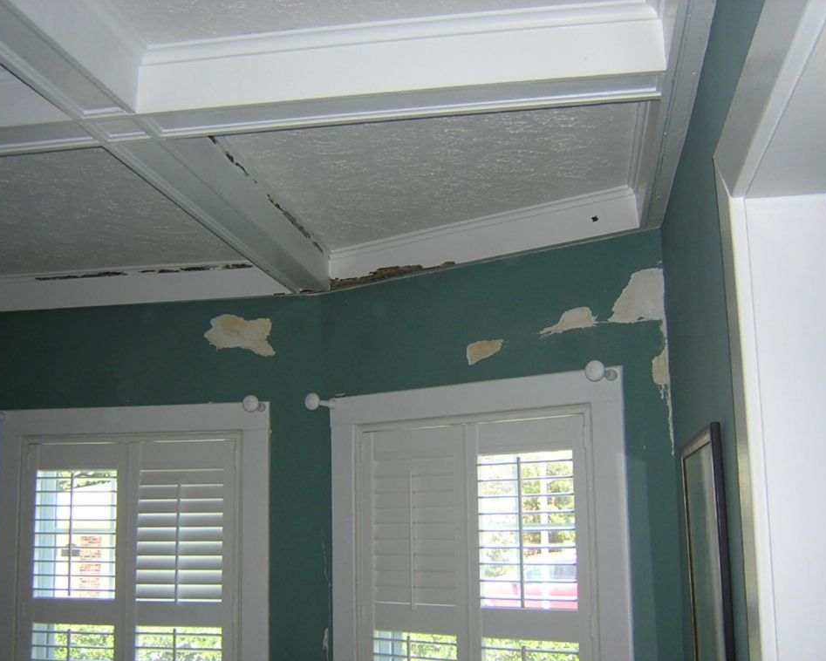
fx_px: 929
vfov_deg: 39.2
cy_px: 334
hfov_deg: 47.9
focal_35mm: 38
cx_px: 412
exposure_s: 1/60.1
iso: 100
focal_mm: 4.7
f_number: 2.6
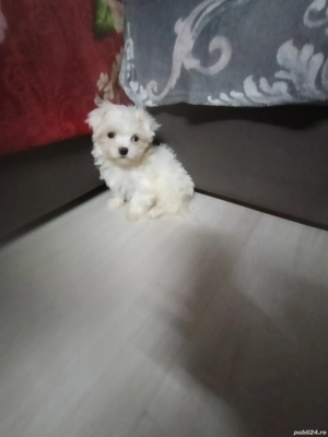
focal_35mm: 16
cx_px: 164
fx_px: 202
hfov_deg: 78.1
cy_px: 218
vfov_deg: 94.5
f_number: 2.2
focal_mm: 1.68
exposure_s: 1/16.7
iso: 3200
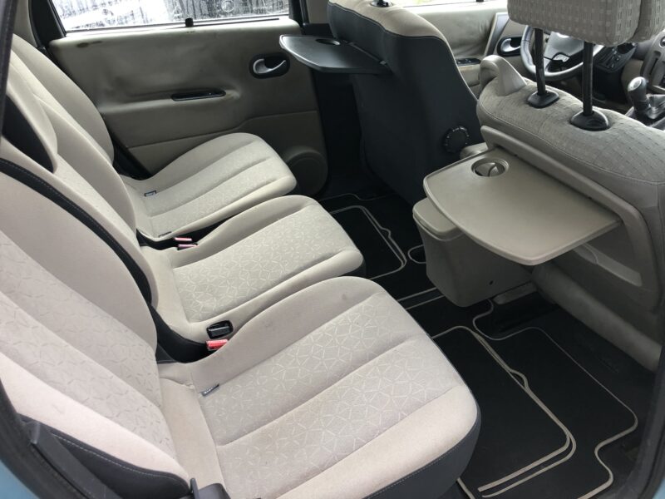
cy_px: 250
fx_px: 538
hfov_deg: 63.4
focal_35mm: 28
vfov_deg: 49.7
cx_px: 332
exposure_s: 1/30
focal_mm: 4
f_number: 1.8
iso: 25
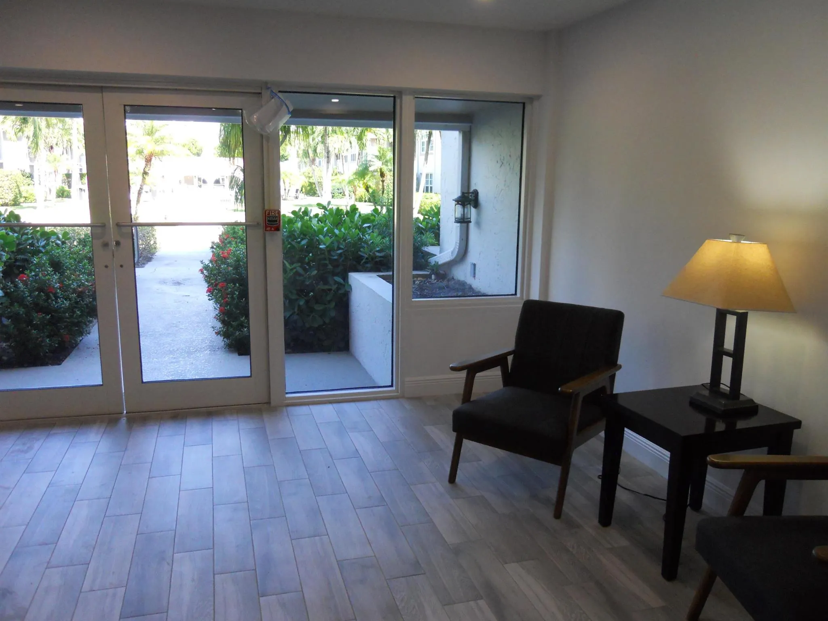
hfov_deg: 63.4
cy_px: 310
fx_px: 670
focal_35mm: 28
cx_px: 414
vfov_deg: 49.7
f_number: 2.7
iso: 400
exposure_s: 1/200
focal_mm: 5
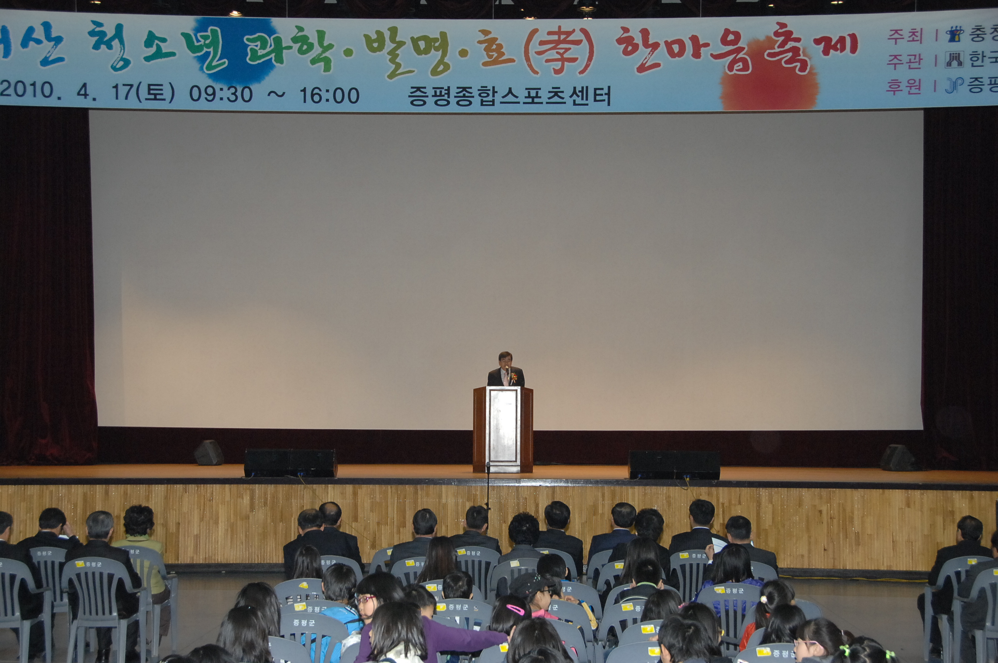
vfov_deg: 22.6
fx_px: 1661
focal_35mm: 60
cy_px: 332
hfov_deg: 33.4
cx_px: 499
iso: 800
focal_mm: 40
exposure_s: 1/60
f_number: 6.7
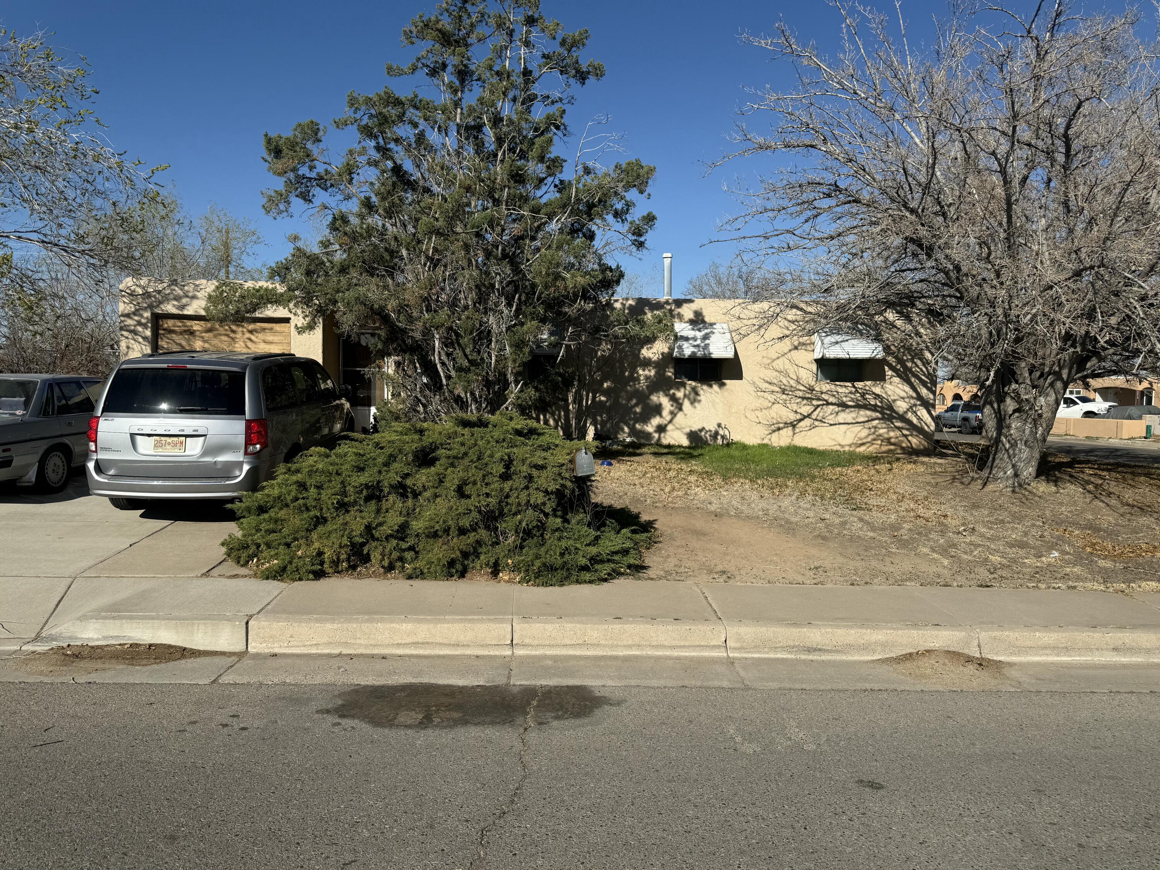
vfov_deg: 56.8
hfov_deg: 71.6
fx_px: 804
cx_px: 580
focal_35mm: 24
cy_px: 435
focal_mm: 6.76
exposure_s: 1/6711
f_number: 1.78
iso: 80
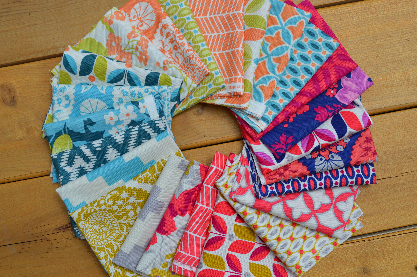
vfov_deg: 30.8
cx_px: 208
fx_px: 503
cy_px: 138
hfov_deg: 45.0
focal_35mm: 44
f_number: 8
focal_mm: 29
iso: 100
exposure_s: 1/250
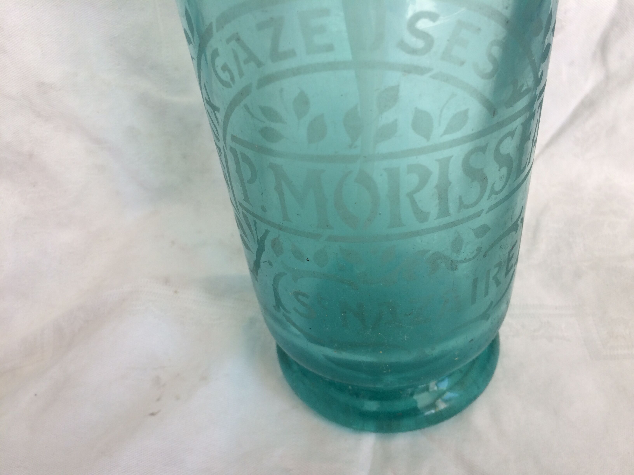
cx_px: 317
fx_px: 531
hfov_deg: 61.7
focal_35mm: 29
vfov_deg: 48.2
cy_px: 238
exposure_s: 1/100
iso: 40
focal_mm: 4.15
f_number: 2.2
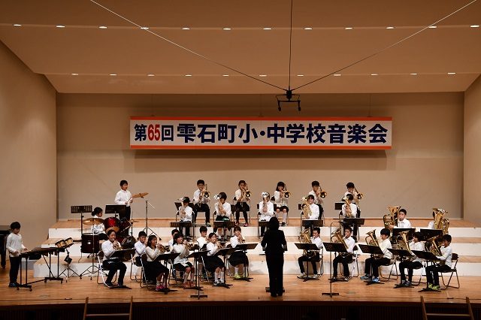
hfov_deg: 24.2
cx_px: 240
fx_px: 1122
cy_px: 160
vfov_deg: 16.2
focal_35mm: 84
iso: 1000
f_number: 5.3
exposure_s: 1/125
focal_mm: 56
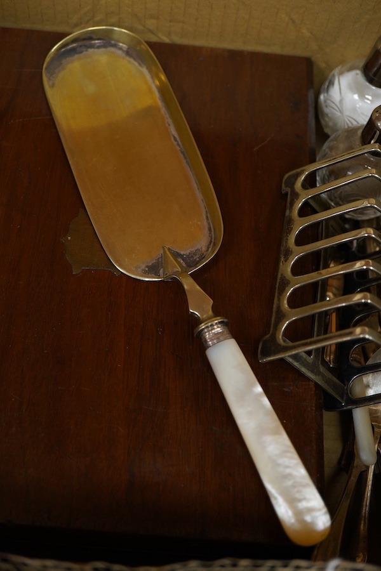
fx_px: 714
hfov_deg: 29.9
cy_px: 286
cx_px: 190
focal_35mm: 45
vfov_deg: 43.6
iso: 1250
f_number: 3.5
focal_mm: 30
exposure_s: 1/125
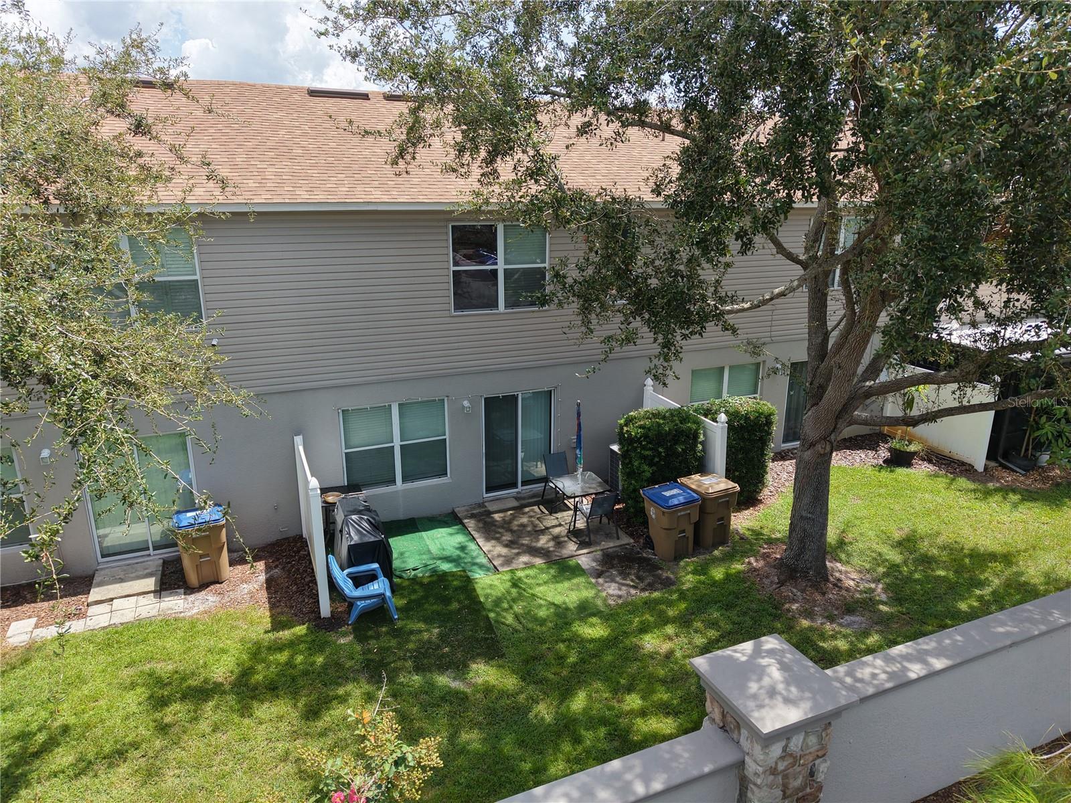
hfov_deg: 71.6
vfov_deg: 56.8
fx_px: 743
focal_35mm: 24
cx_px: 536
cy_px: 402
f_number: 1.8
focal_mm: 8.67
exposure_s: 1/1000
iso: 100
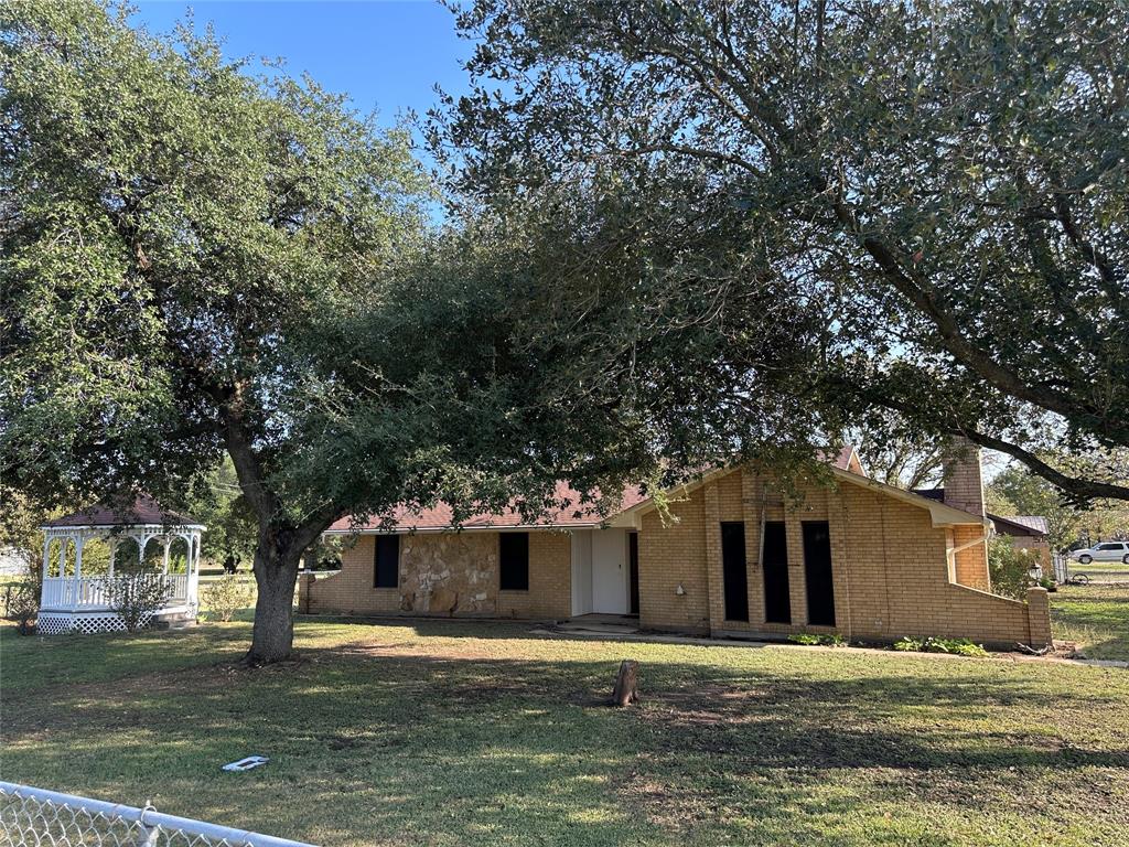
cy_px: 424
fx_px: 783
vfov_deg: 56.8
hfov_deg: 71.6
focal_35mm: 24
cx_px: 564
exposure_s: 1/611
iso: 80
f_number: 1.78
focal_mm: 6.86
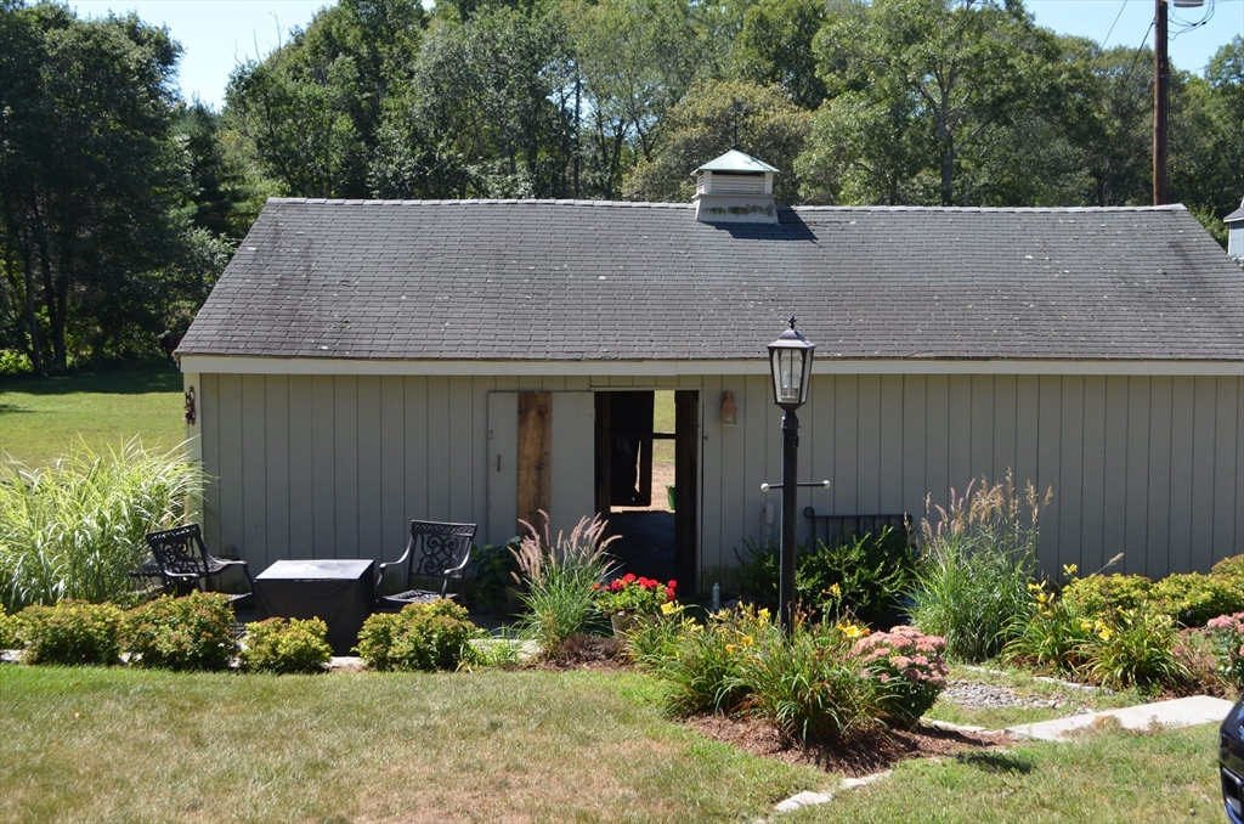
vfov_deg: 31.7
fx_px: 1448
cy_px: 412
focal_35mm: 42
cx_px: 622
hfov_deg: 46.5
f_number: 8
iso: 200
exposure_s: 1/250
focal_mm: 28
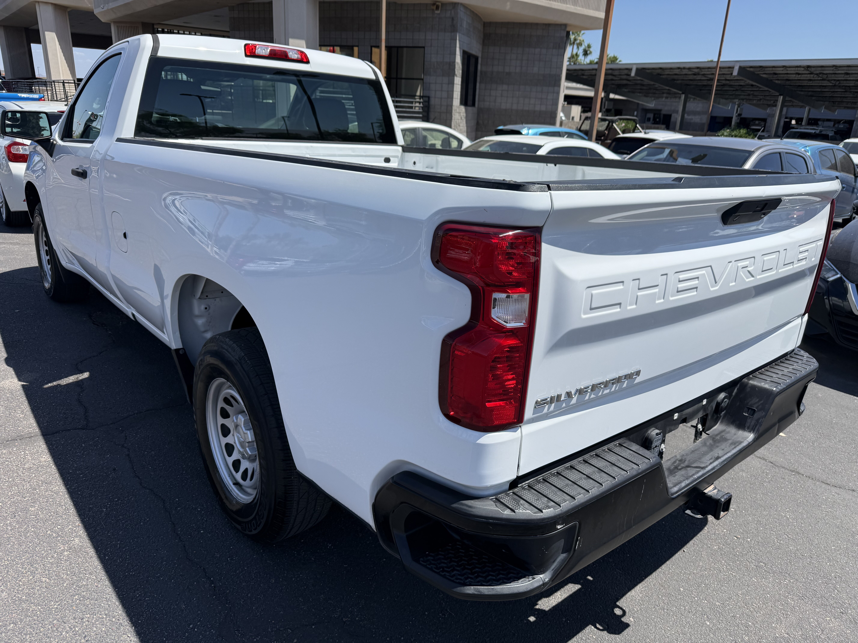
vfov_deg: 56.8
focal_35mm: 24
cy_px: 322
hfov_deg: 71.6
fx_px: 595
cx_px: 429
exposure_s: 1/4405
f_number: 1.78
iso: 80
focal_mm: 6.76
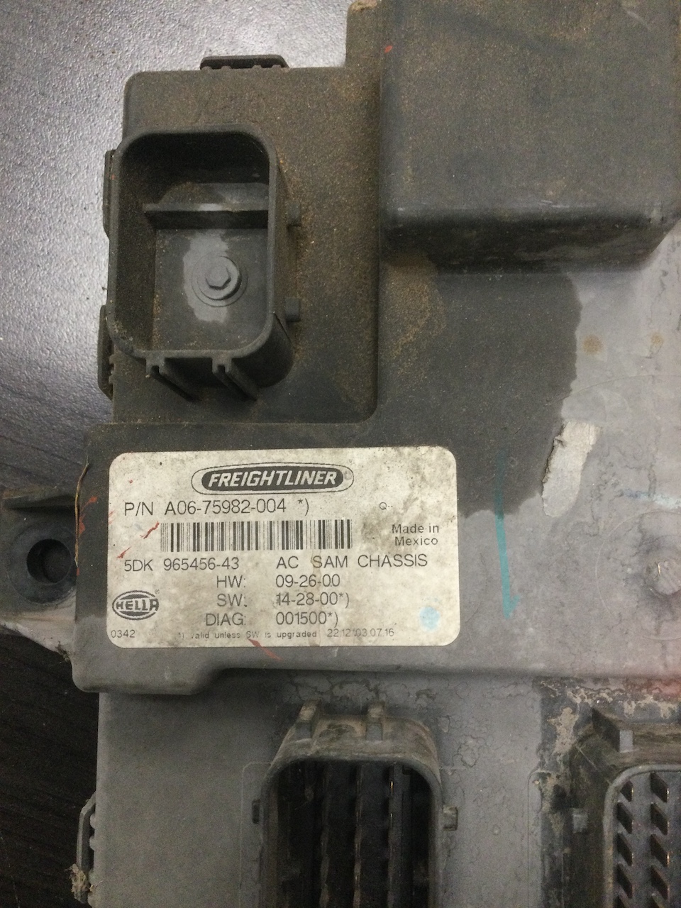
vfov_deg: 58.4
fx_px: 813
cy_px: 454
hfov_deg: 45.4
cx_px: 340
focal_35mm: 31
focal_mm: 3.3
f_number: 2.4
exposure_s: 1/30
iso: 125
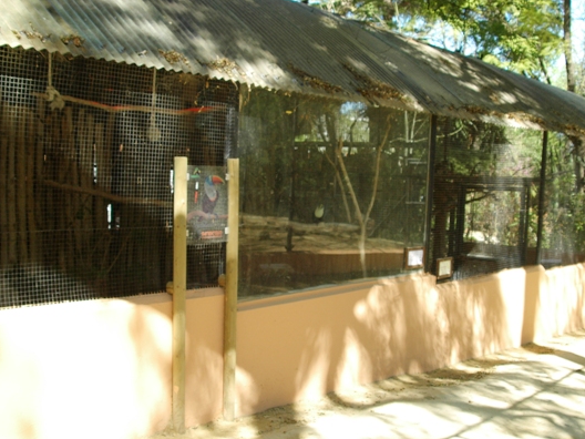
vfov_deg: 31.5
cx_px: 309
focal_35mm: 46
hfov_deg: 41.2
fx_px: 777
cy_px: 220
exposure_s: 1/500
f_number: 5
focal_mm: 28
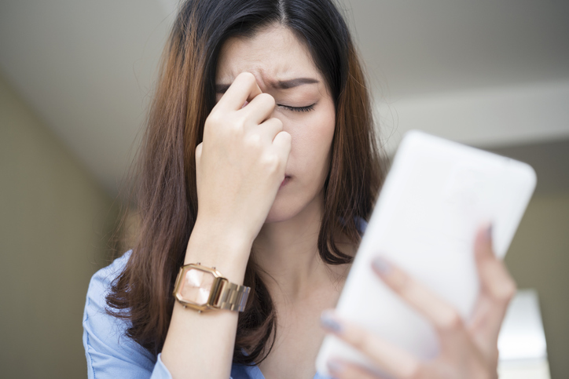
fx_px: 948
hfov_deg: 33.4
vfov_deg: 22.6
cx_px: 284
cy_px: 190
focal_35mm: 60
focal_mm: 60
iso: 160
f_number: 3.5
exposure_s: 1/160
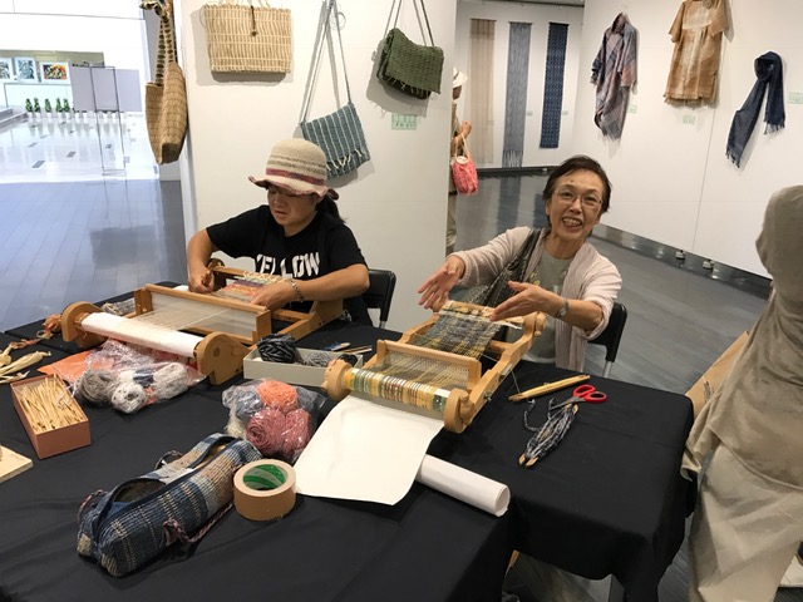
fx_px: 650
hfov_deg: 63.4
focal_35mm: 28
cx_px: 402
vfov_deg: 49.7
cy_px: 301
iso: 32
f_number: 1.8
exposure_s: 1/33
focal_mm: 3.99
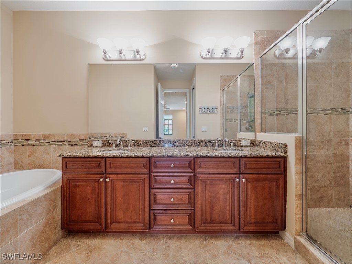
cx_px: 176
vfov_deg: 85.7
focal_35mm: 14
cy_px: 132
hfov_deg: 102.1
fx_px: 142
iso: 200
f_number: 7.1
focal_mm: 7
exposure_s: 1/2
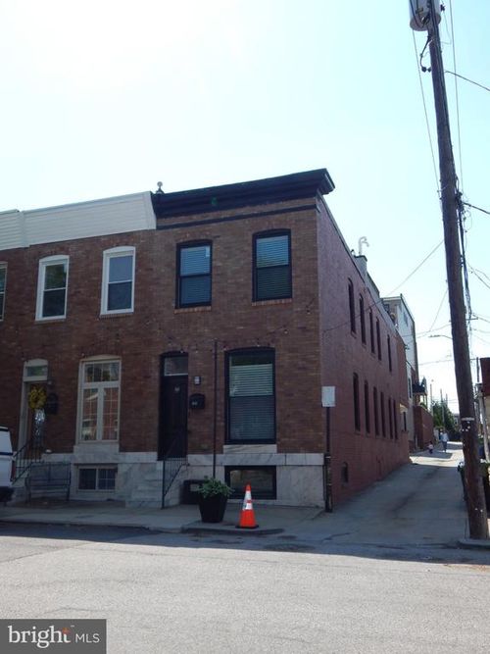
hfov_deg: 41.8
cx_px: 245
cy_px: 327
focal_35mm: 34
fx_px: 642
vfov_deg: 54.0
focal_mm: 6.1
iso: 125
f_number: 3.3
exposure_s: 1/1250
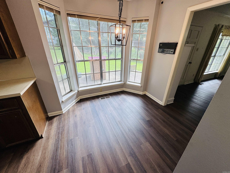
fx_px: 93
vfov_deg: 85.7
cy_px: 86
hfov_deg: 102.1
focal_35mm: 14
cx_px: 115
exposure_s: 1/120
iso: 80
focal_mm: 2.22
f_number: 2.2
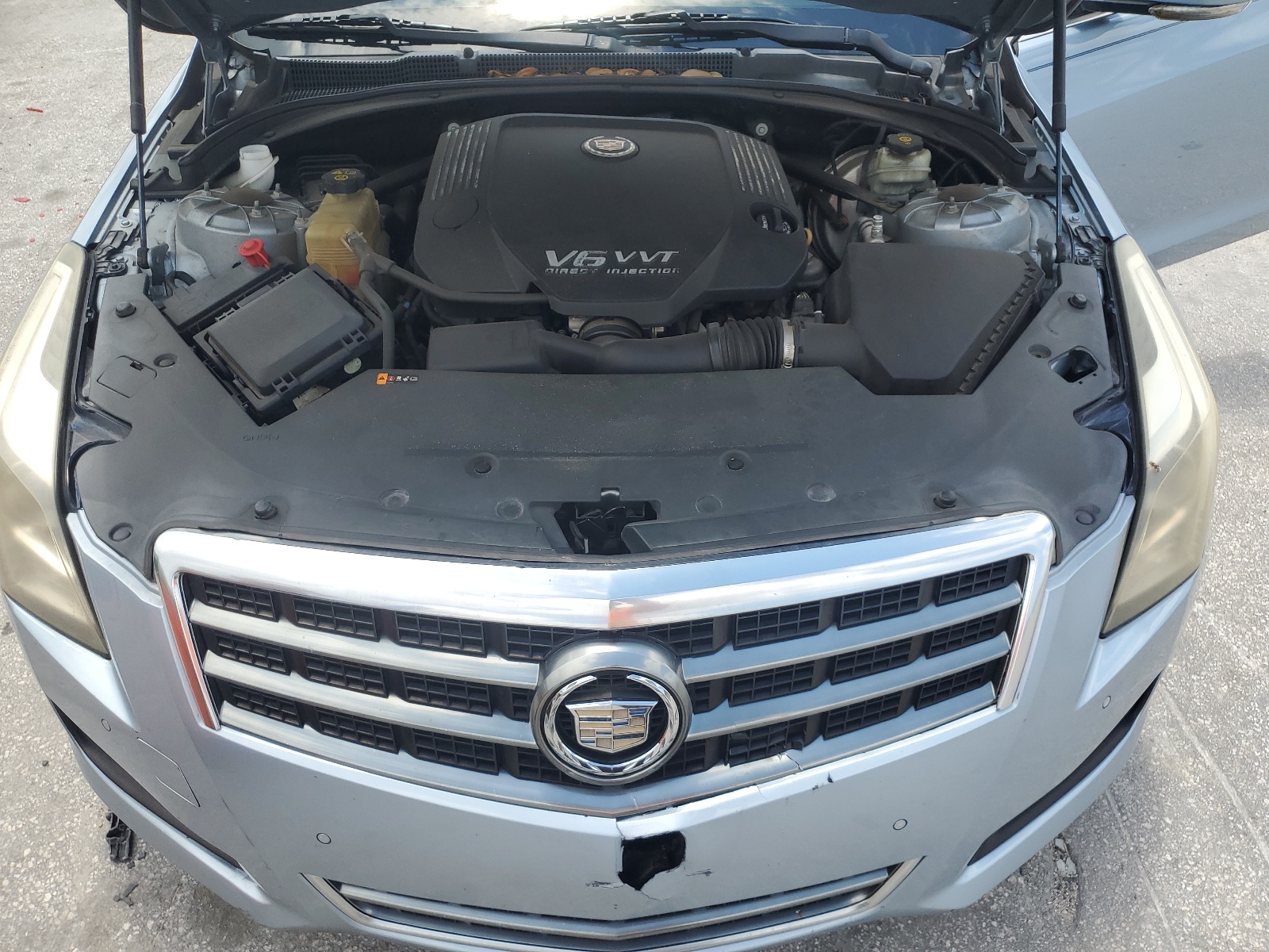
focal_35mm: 26
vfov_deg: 53.1
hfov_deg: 67.3
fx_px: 953
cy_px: 476
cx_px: 634
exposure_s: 1/1667
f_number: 1.5
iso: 50
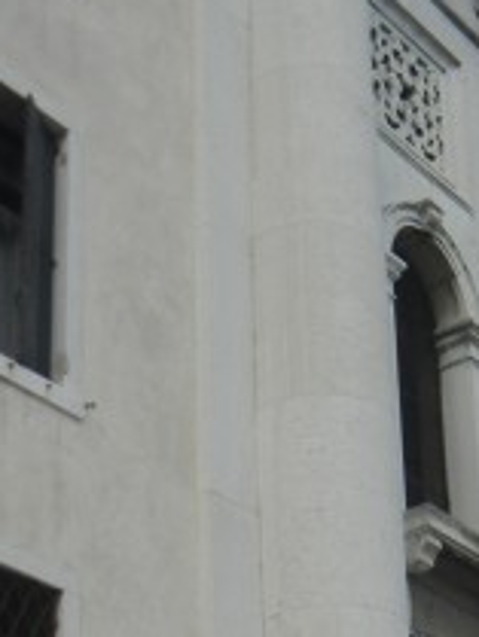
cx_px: 360
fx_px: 2027
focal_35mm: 110
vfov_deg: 17.5
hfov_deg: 13.4
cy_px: 616
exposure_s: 1/339
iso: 160
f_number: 7
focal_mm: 5.4
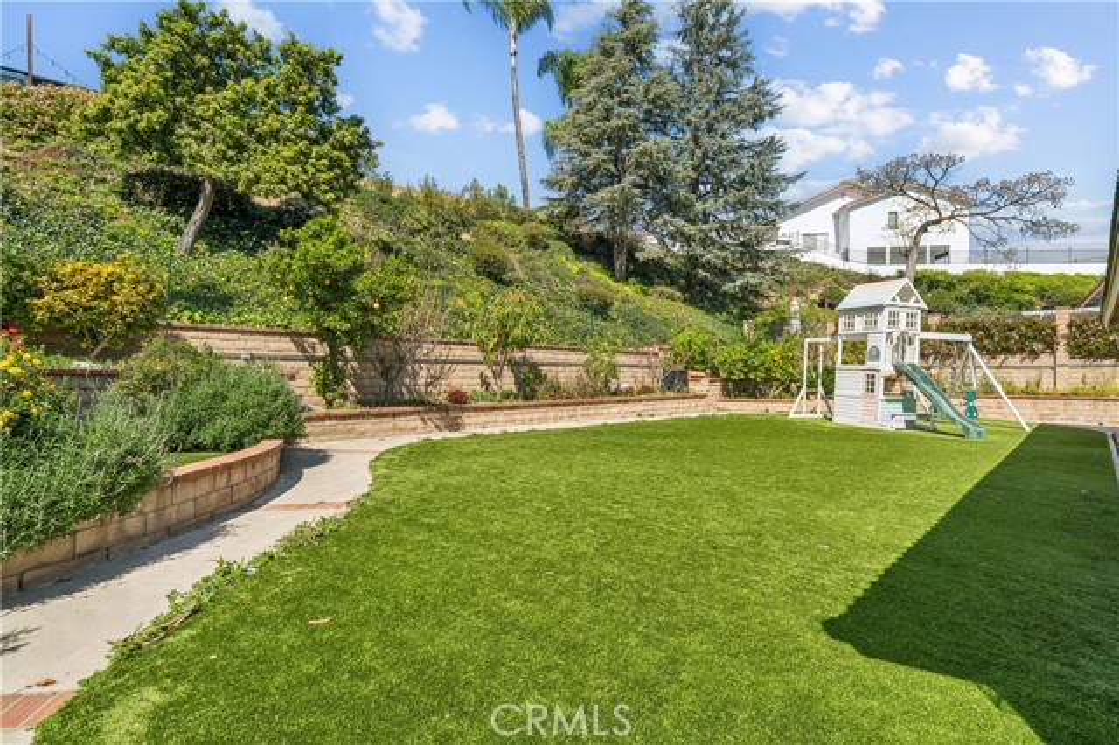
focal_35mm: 19
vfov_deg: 65.3
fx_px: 581
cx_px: 560
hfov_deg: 87.8
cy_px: 372
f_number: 22
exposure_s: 1/30
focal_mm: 18.7
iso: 100
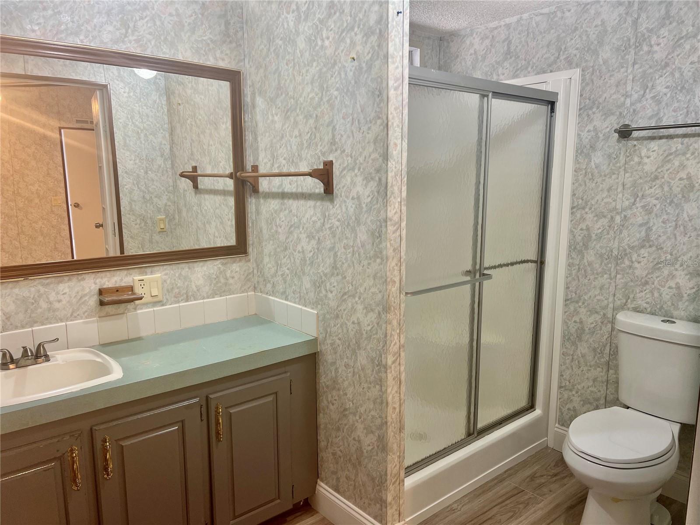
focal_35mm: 26
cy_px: 262
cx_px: 350
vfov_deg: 53.1
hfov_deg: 67.3
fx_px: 526
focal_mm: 5.7
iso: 80
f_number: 1.5
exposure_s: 1/60
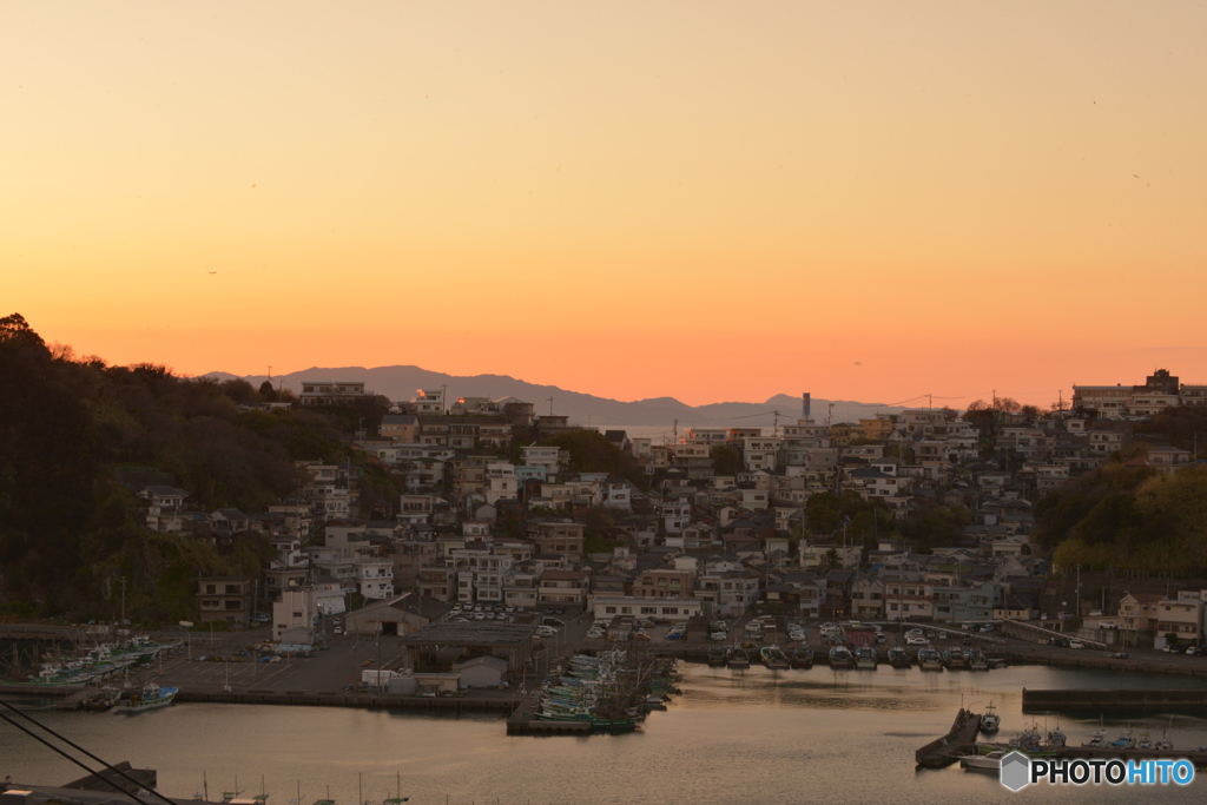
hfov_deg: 27.0
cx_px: 604
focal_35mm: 75
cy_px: 402
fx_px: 2515
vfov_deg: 18.2
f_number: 16
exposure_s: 1/6
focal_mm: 75
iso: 320
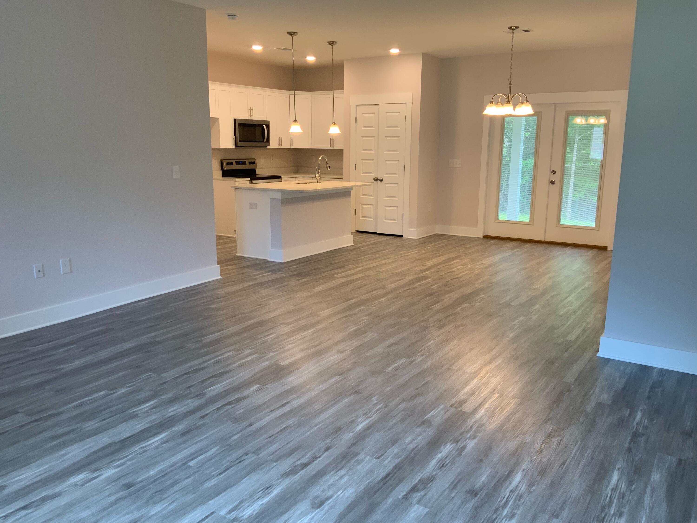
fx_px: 584
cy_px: 262
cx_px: 348
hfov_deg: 61.7
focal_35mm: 29
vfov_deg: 48.2
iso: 64
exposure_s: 1/60
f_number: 1.8
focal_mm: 3
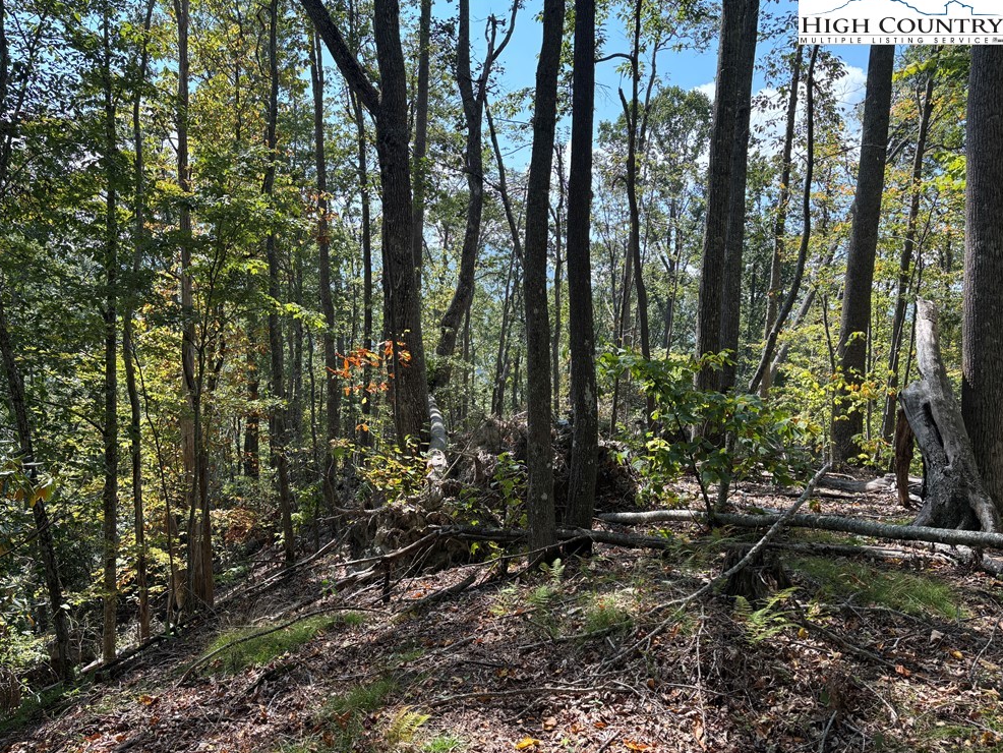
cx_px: 485
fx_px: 783
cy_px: 384
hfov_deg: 65.3
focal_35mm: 27
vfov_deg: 51.4
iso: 50
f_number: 1.6
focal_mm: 5.96
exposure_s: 1/831
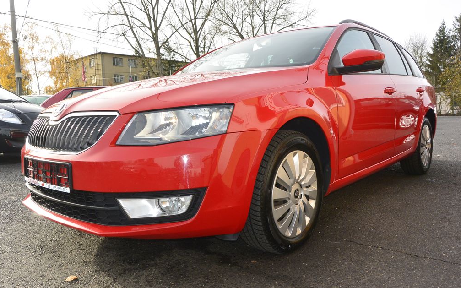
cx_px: 229
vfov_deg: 44.5
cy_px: 146
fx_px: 352
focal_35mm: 28
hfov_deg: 66.5
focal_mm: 10
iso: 160
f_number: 5.6
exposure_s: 1/250
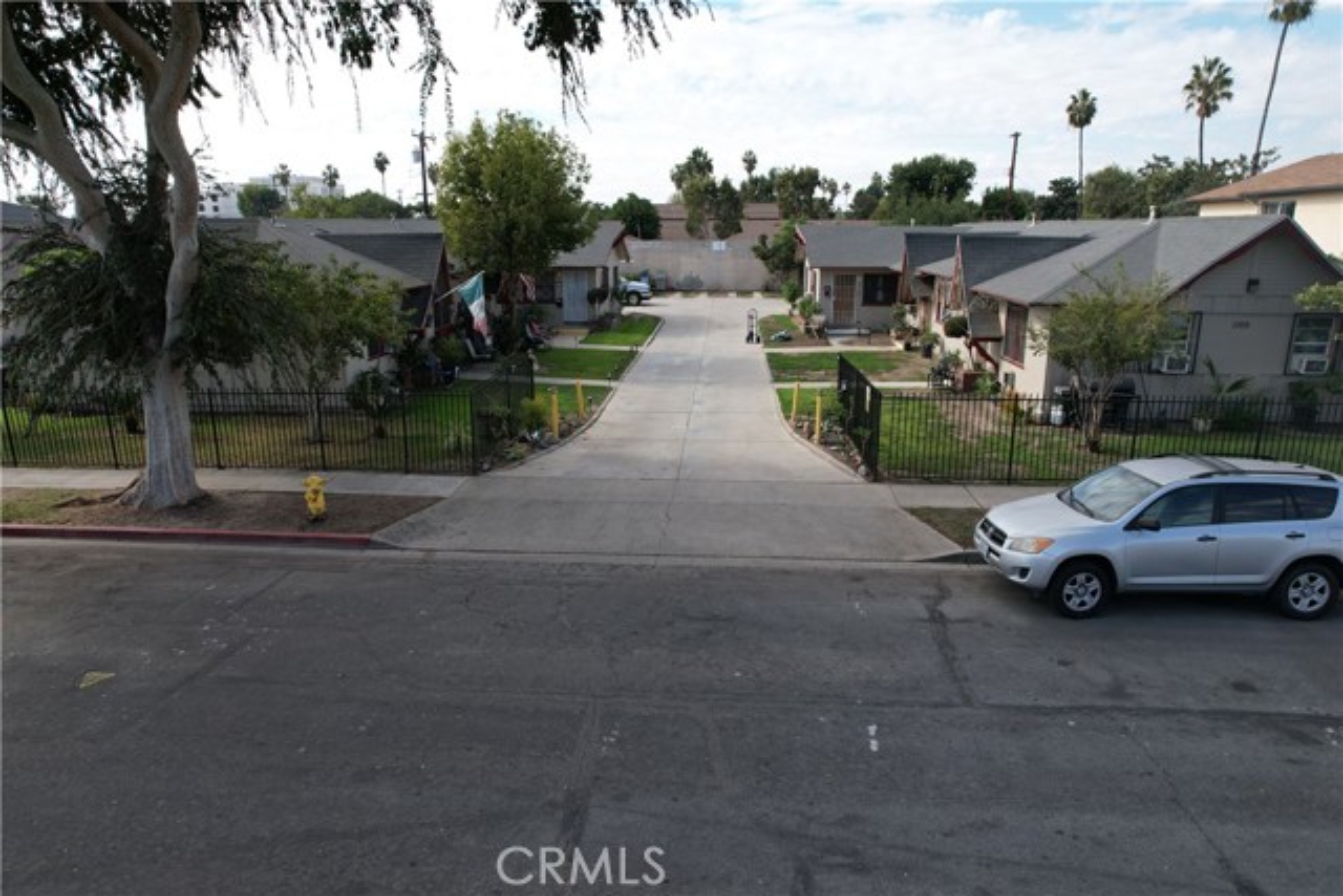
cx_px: 672
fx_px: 821
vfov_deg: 57.3
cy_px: 448
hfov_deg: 78.6
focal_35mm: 22
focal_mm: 8.38
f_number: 2.8
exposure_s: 1/1250
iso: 110
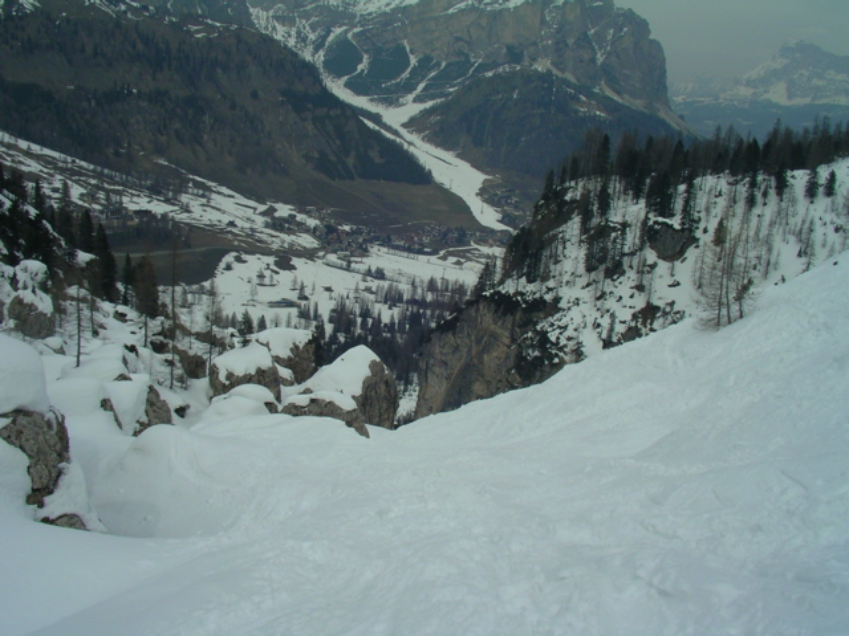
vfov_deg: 38.7
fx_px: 907
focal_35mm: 37
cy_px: 318
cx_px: 424
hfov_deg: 50.1
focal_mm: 5.7
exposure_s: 1/500
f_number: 6.9
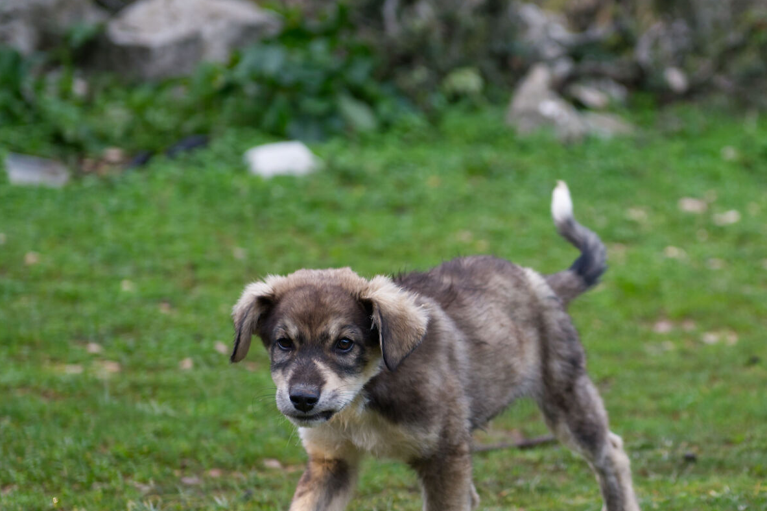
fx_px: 3024
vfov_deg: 9.7
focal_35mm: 142
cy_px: 271
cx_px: 620
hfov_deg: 14.4
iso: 500
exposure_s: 1/500
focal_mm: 70
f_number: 3.2
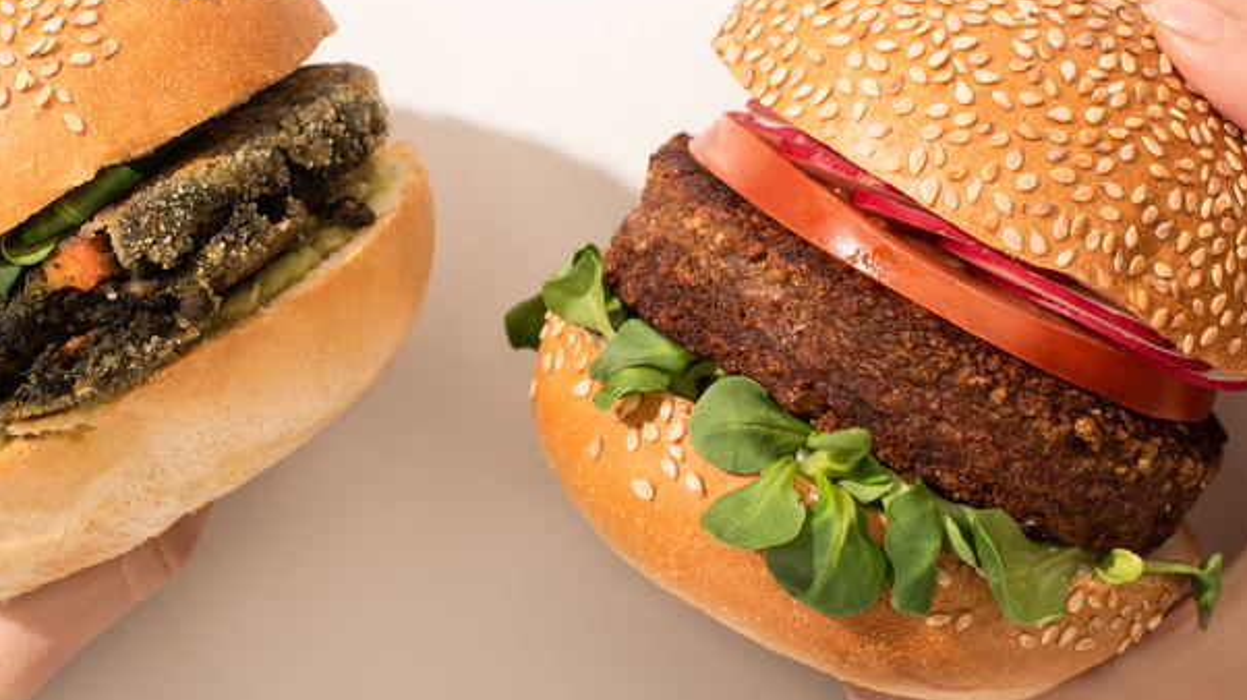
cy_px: 363
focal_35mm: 87
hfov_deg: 24.4
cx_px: 502
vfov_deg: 13.9
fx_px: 2875
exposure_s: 1/160
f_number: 9
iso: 160
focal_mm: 50
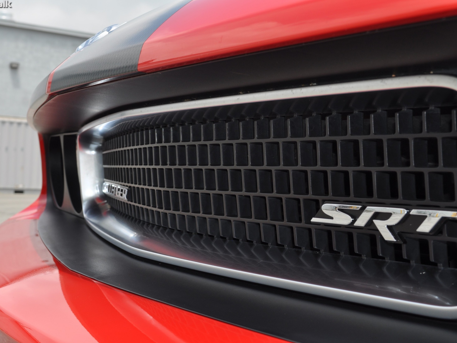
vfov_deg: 24.8
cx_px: 225
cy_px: 172
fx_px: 779
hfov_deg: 32.7
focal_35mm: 59
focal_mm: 36
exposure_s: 1/200
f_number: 10
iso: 200
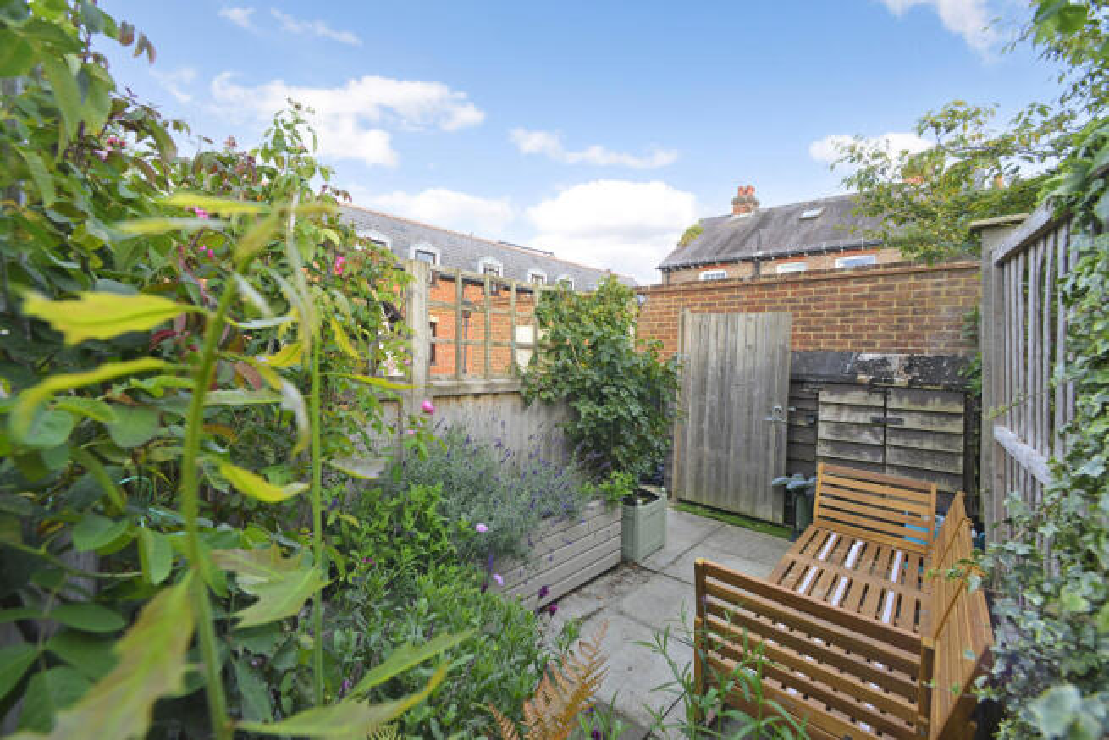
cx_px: 554
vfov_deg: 81.2
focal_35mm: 14
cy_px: 370
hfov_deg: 104.2
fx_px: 431
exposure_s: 1/125
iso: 400
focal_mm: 14
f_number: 7.1
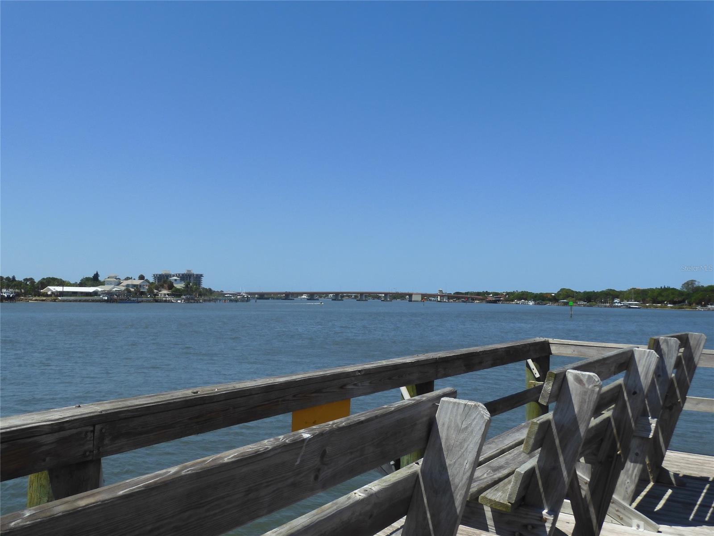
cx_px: 357
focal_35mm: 30
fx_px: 619
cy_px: 268
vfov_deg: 46.8
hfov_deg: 60.0
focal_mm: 5.4
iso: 100
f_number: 3.5
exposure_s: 1/1600
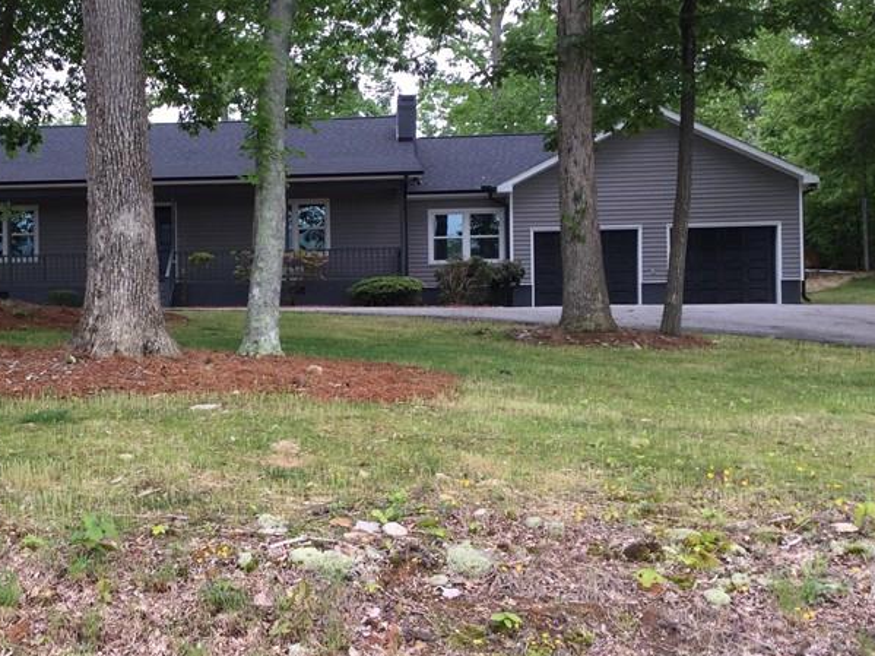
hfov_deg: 35.5
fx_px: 1339
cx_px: 235
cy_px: 339
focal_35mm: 53
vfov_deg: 27.5
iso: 25
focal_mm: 3.3
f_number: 2.4
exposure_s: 1/189
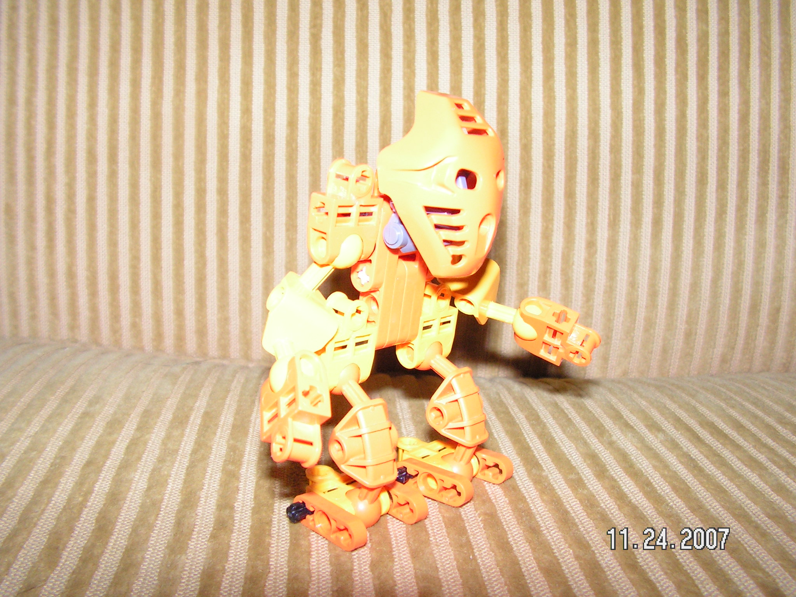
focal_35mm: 36
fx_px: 828
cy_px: 298
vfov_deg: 39.7
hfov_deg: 51.4
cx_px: 398
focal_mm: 6
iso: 200
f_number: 3.2
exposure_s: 1/40
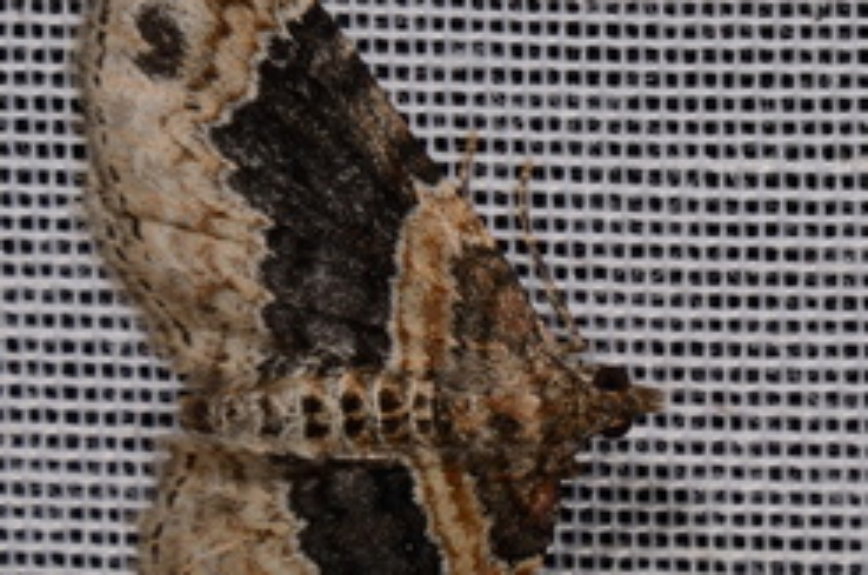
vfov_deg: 3.3
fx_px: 9881
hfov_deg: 5.0
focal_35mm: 411
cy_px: 427
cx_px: 395
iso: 100
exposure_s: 1/60
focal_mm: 85
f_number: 25
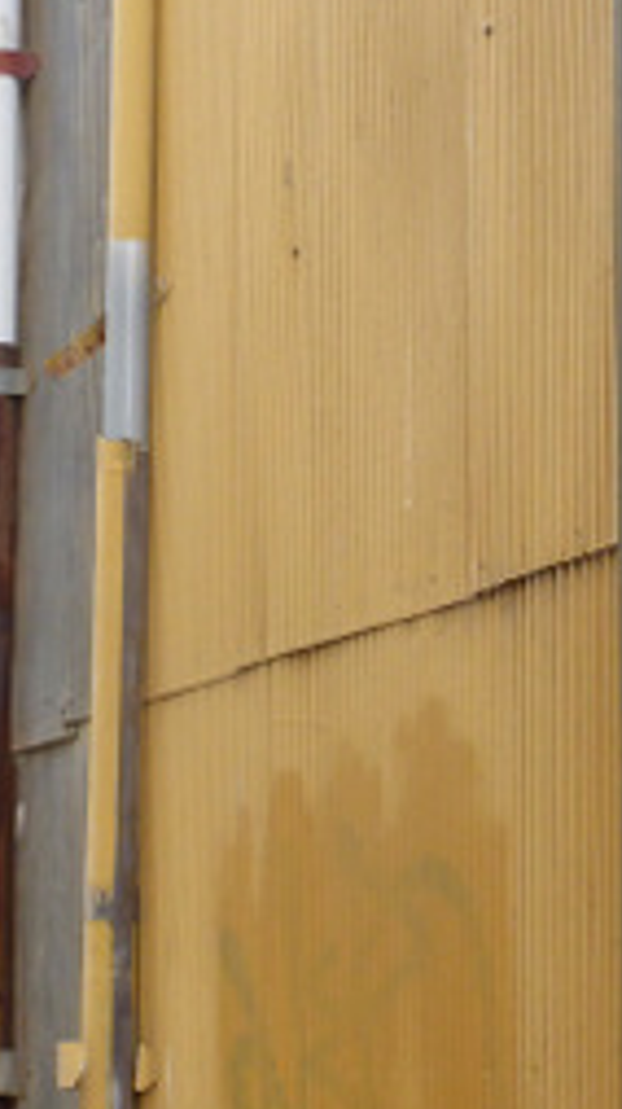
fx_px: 2350
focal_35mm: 80
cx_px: 114
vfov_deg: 26.4
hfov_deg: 15.0
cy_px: 714
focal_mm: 5.4
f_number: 3.6
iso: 200
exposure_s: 1/125
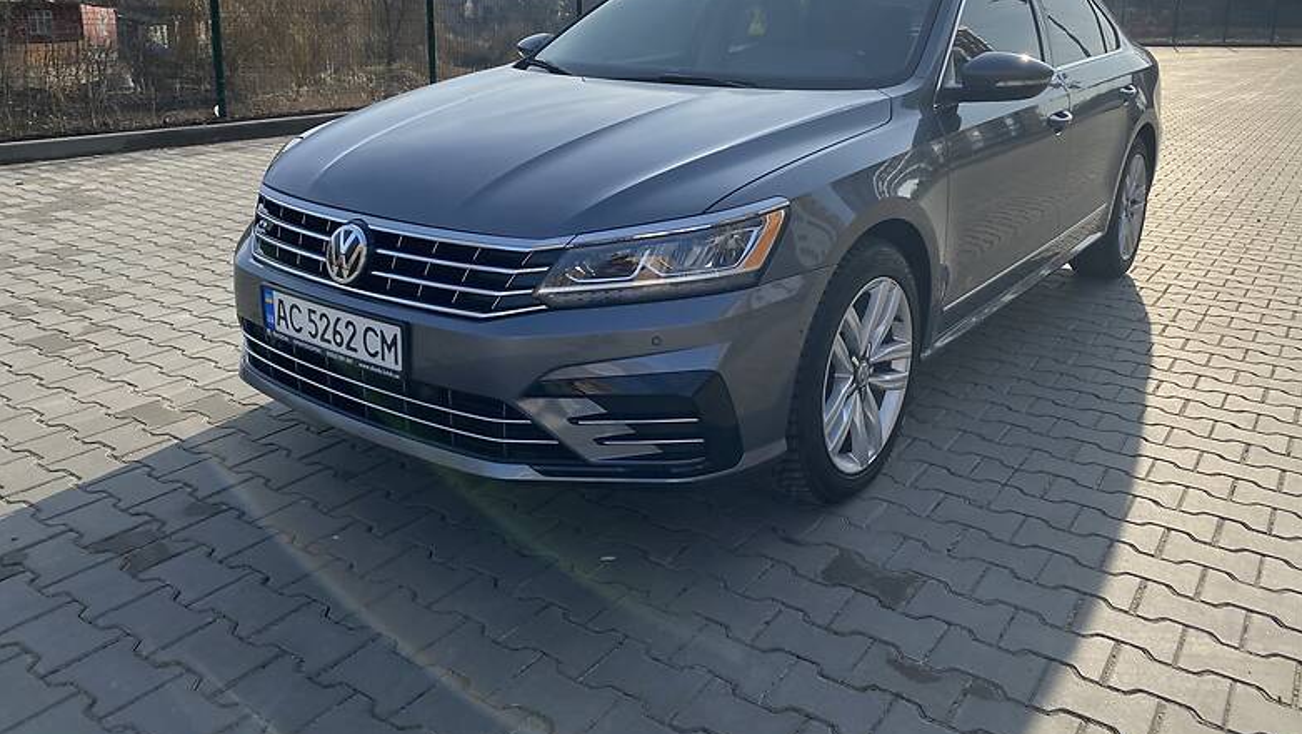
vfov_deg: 39.7
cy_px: 244
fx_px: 1002
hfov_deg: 66.0
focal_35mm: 29
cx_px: 665
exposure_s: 1/3215
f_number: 1.8
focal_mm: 4.2
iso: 32
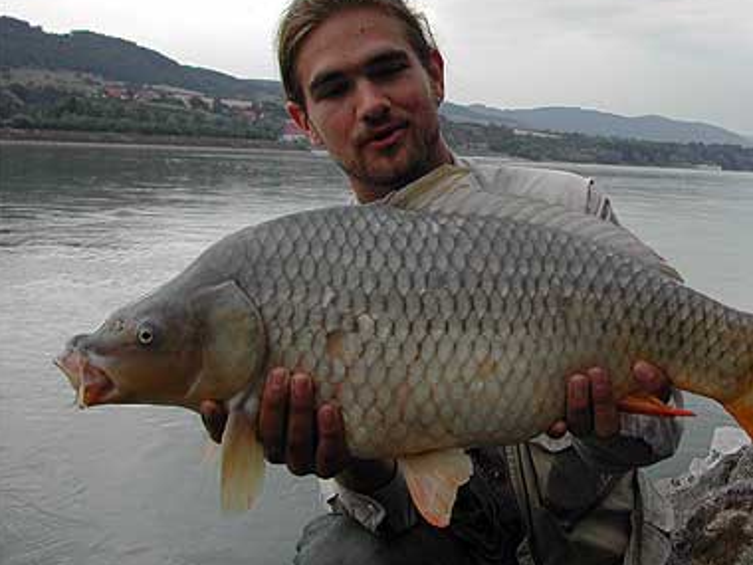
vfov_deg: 29.1
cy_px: 247
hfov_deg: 37.8
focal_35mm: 50
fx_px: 1088
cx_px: 489
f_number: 2.8
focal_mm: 8
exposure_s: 1/528
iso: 100
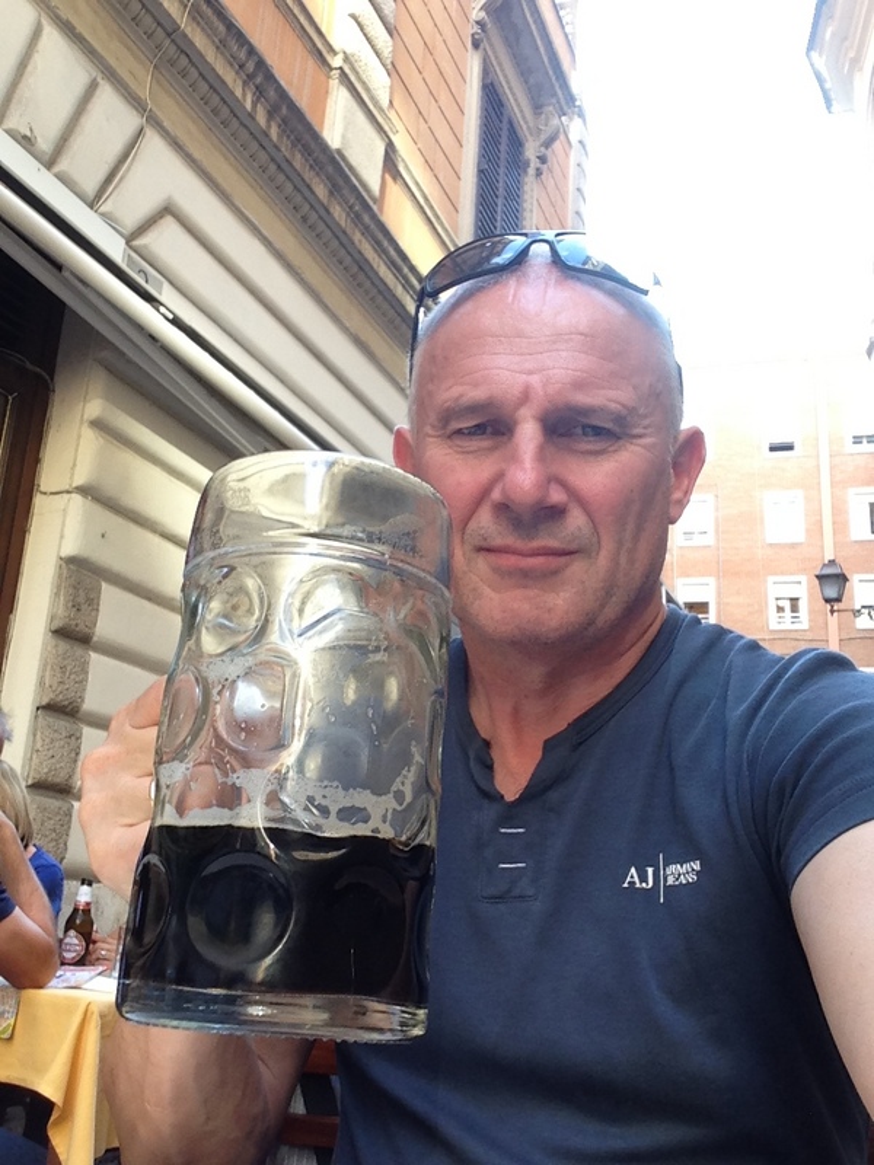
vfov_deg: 52.6
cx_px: 437
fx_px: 1178
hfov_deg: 40.7
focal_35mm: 35
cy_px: 582
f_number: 2.4
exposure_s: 1/40
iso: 32
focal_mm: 2.18
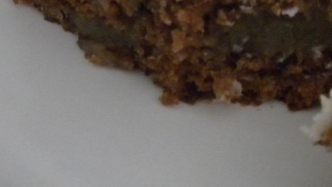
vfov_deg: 10.4
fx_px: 1021
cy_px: 28
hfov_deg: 18.4
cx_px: 212
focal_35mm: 116
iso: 400
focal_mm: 6.6
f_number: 3.5
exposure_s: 1/56.6
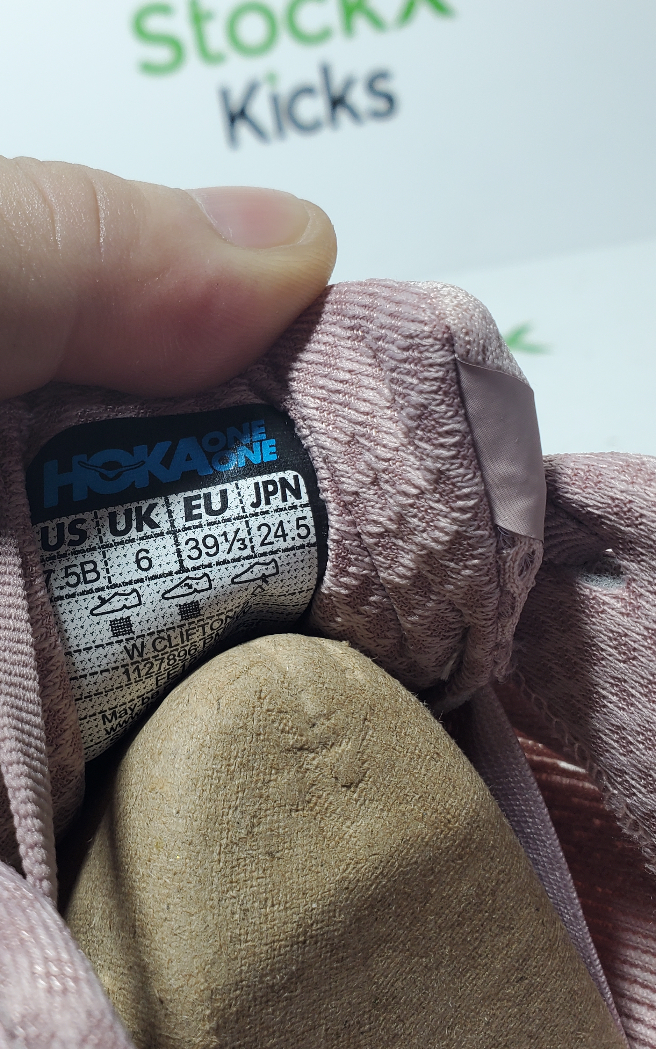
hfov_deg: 34.0
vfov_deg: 52.7
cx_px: 201
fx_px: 1058
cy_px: 526
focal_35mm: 37
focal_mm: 4.3
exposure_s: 1/153
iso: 50
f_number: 2.4
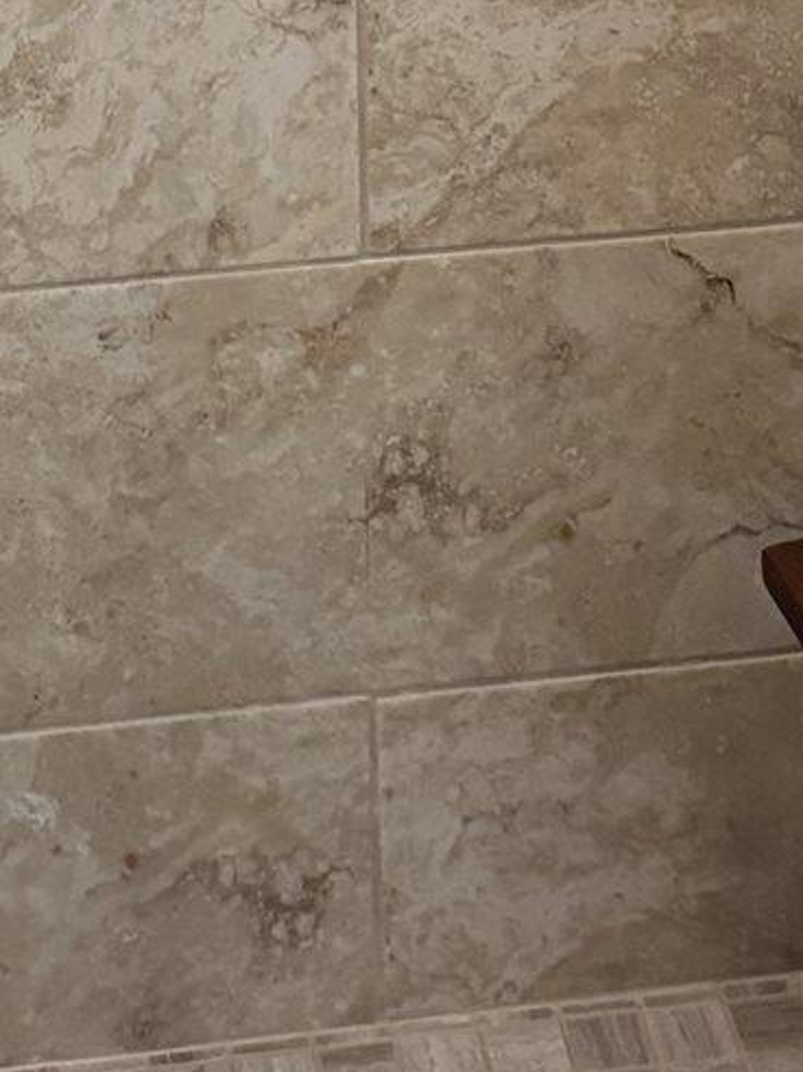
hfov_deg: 12.1
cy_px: -531
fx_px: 3775
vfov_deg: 15.0
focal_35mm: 122
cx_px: 454
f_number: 1.6
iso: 250
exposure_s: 1/60
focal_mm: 5.96
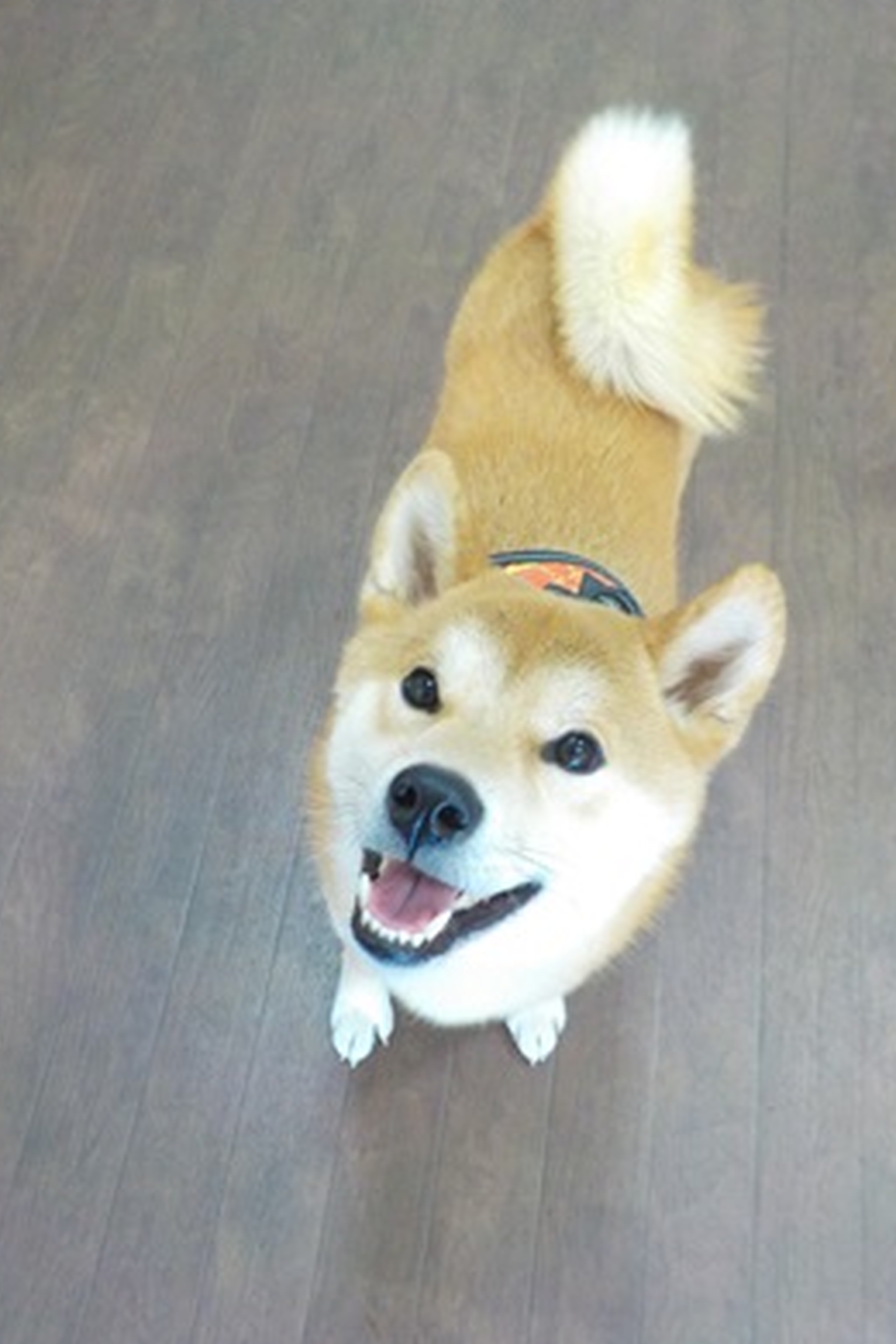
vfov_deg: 58.7
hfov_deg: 41.1
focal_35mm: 32
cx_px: 410
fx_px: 1195
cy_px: 665
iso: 400
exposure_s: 1/30
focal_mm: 4.1
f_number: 3.3
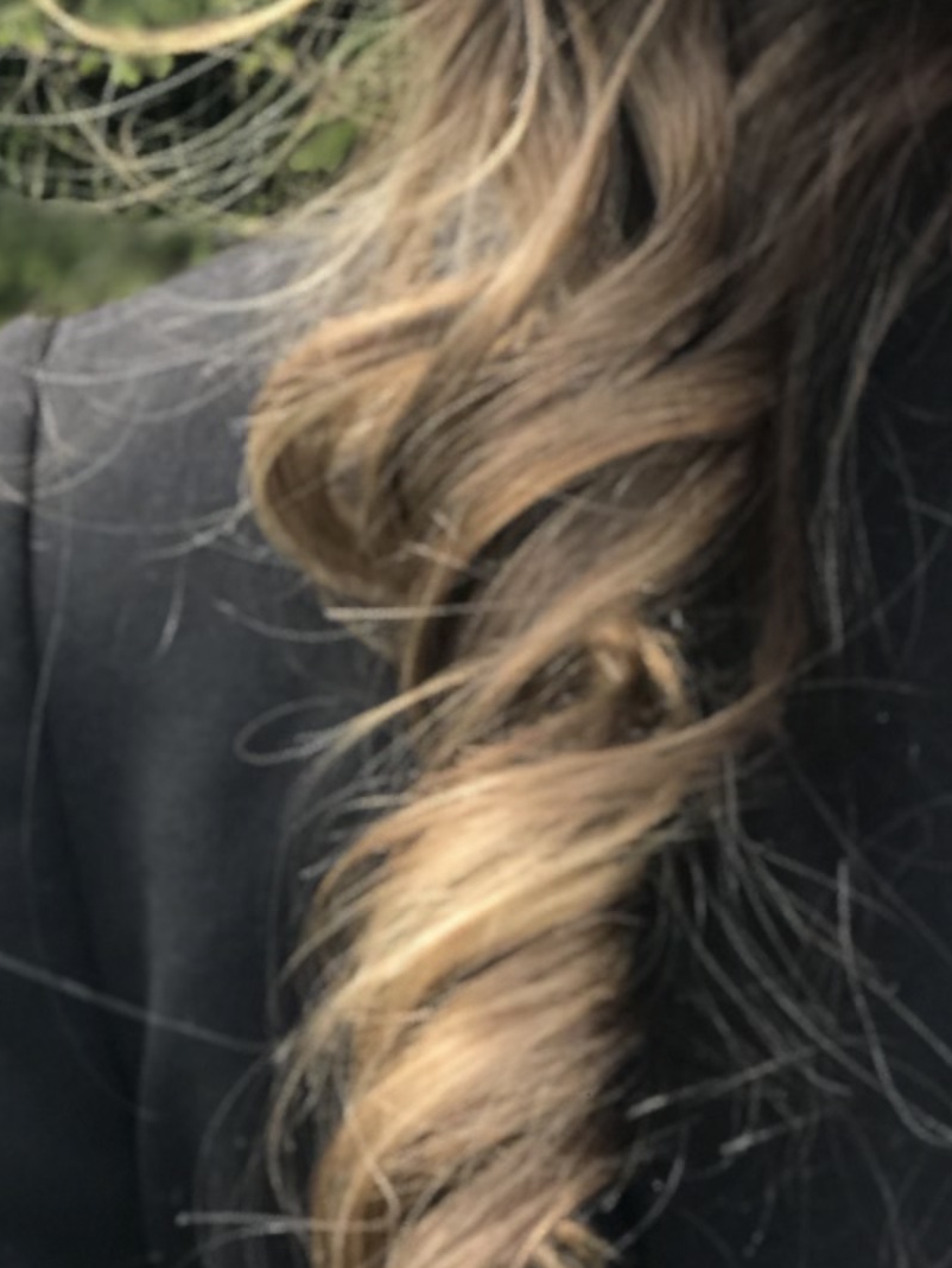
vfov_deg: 9.1
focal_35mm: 215
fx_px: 7882
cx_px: 1492
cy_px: -342
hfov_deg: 6.8
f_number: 2.8
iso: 20
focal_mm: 6.6
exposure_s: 1/176
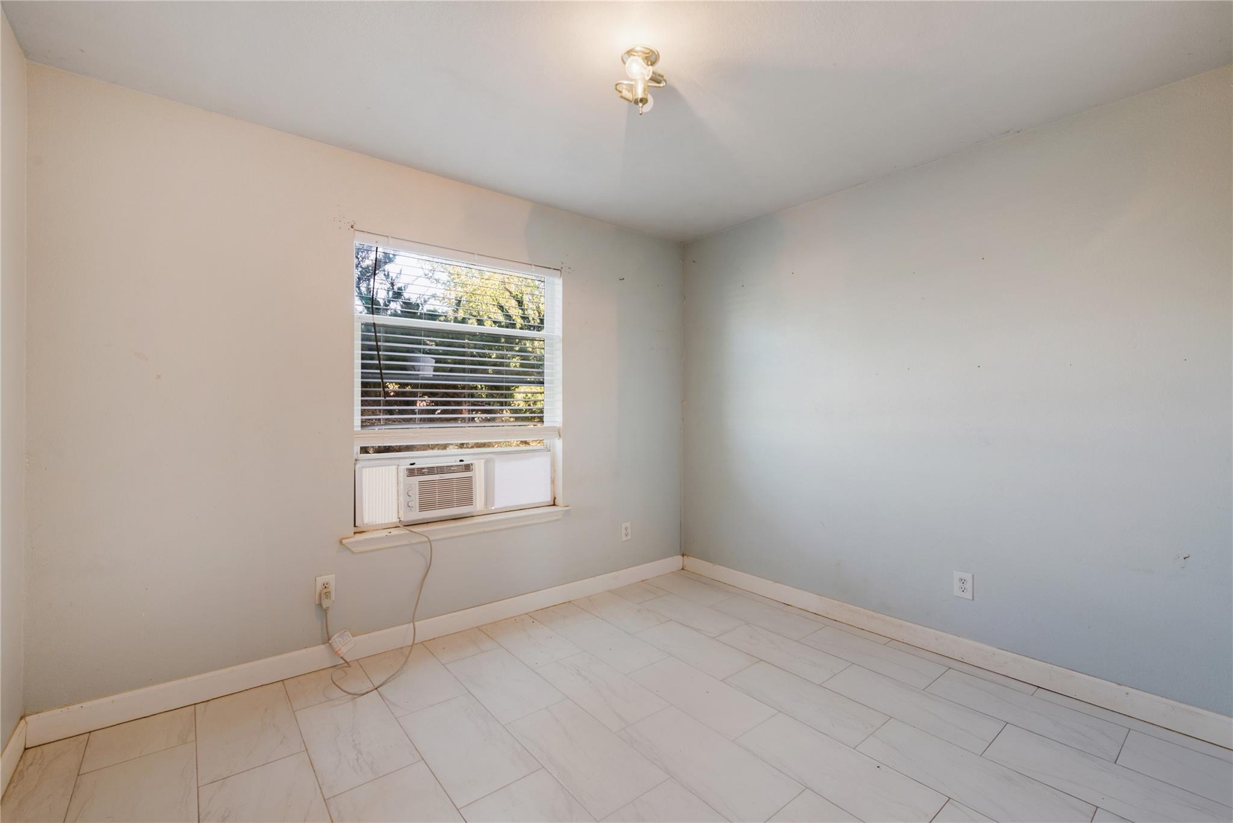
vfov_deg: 73.8
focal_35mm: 16
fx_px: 548
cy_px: 412
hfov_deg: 96.7
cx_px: 616
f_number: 8
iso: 400
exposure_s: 1/1.25
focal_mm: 16
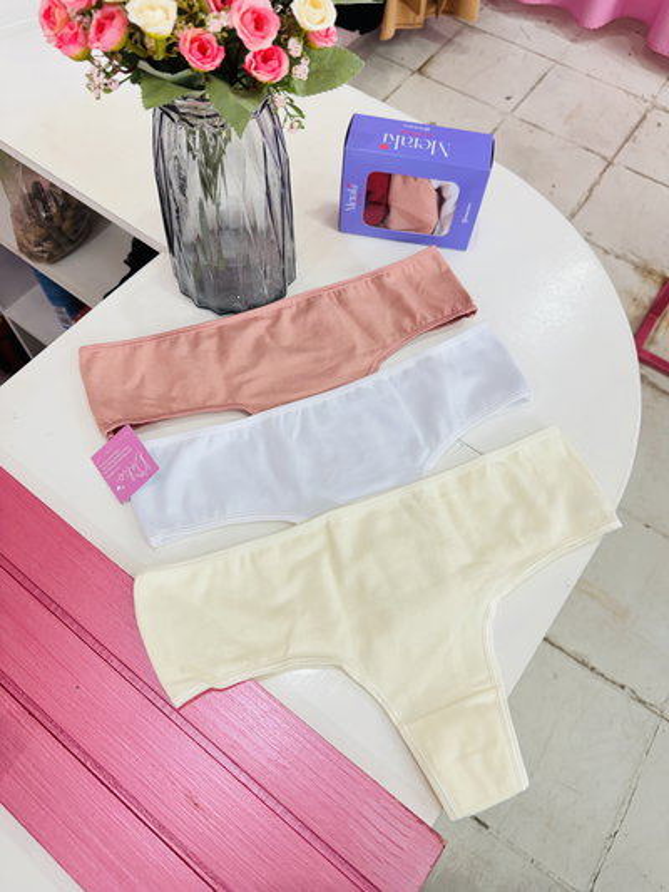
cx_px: 334
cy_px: 446
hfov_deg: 56.8
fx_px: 618
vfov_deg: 71.6
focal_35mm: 24
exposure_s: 1/100
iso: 100
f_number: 1.78
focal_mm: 6.76
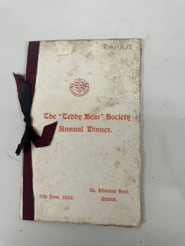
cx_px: 92
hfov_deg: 53.1
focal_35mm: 26
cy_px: 123
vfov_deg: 67.3
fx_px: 185
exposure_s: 1/100
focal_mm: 4.2
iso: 64
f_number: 1.6
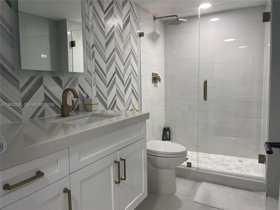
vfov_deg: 53.1
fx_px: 210
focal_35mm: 26
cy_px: 105
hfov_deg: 67.3
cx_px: 140
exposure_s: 1/60
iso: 64
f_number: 1.6
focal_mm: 5.1
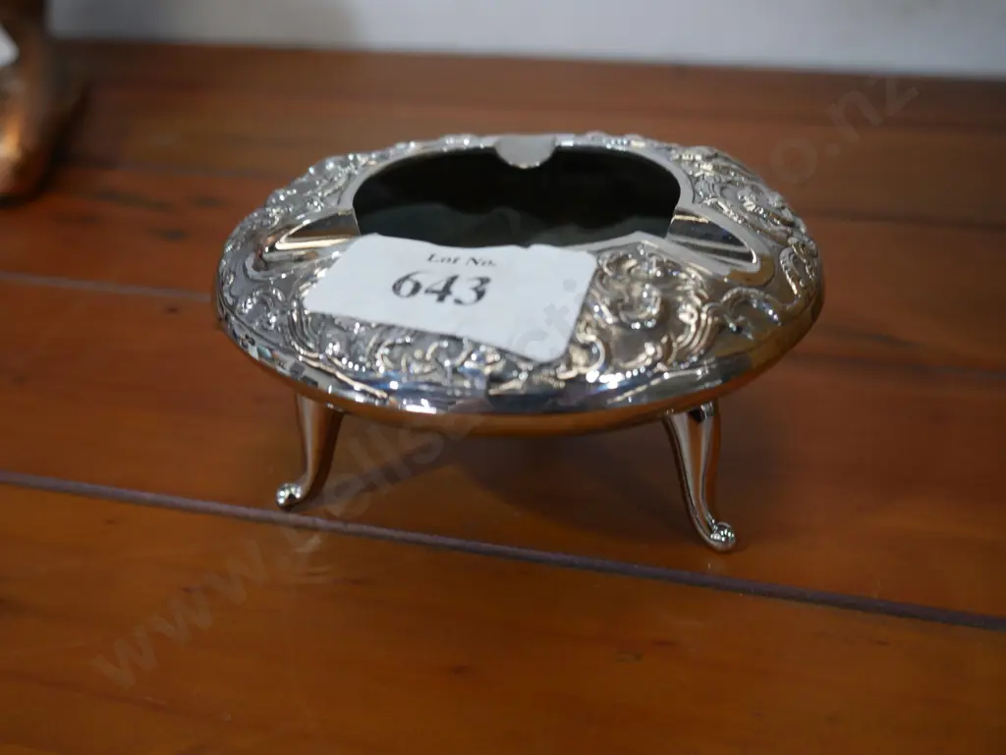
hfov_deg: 46.8
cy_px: 378
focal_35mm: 40
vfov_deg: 36.0
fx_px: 1163
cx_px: 503
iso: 320
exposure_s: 1/60
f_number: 4.4
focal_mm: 20
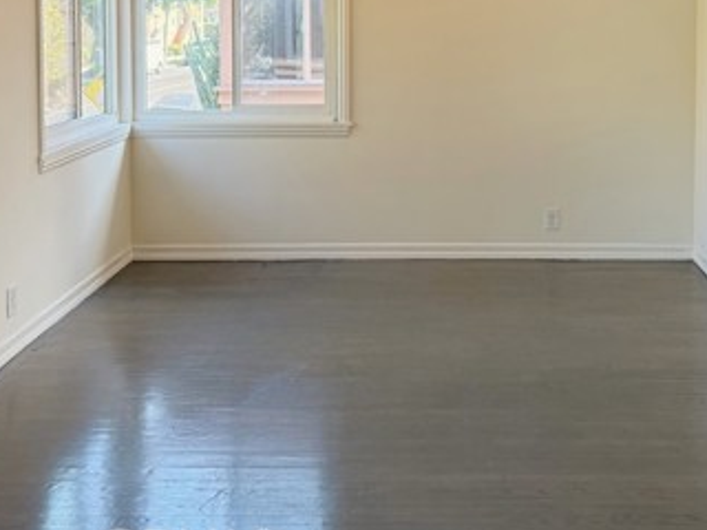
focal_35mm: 48
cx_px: 464
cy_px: 51
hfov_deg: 39.2
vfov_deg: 29.0
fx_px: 980
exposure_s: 1/234
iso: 160
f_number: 1.78
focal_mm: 6.76
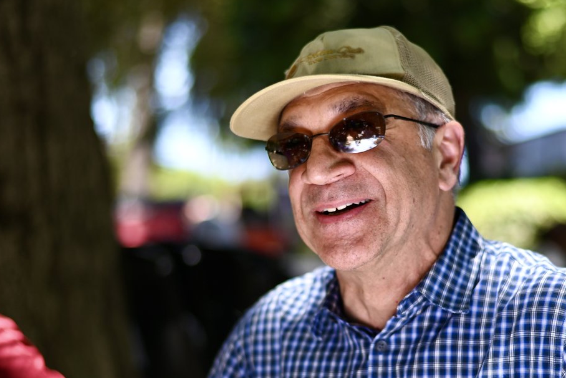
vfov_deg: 20.6
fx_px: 1038
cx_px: 357
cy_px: 235
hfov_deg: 30.4
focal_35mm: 66
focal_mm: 50
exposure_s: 1/800
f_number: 1.8
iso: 100
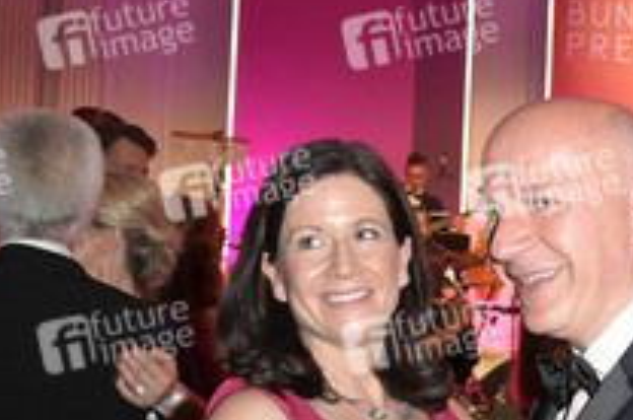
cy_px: 414
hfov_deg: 37.5
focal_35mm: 52
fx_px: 913
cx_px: 461
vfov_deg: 24.8
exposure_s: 1/100
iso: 3200
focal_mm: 24
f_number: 5
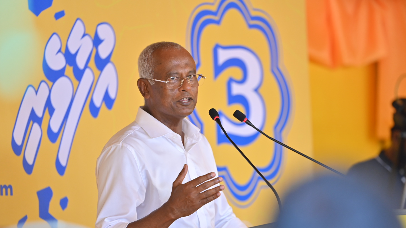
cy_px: 146
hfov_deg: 9.0
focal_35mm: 240
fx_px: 2583
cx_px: 227
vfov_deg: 5.1
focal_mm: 200
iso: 800
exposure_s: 1/160
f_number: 2.8
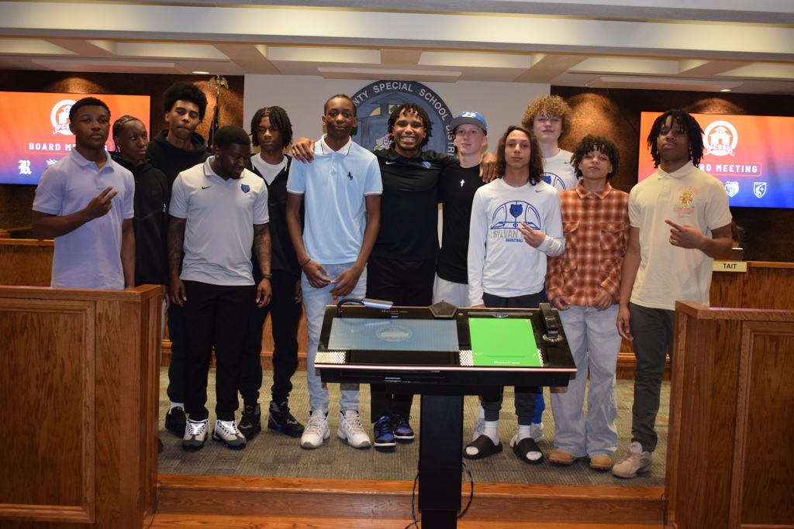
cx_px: 397
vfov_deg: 30.9
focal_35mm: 44
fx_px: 959
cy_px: 264
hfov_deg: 45.0
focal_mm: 29
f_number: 4.2
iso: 1400
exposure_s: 1/60
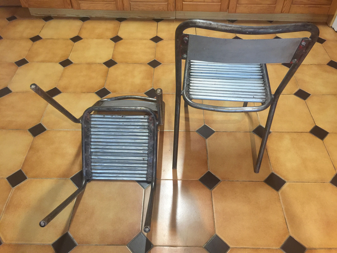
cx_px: 168
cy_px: 126
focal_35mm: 29
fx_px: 282
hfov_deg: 61.7
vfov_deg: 48.2
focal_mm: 4.15
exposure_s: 1/10
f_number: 2.2
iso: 100
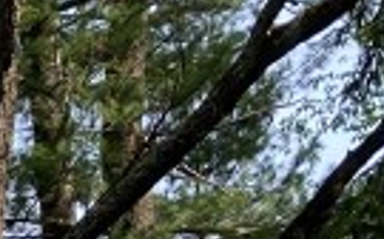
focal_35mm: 225
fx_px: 2352
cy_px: 1024
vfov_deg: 5.1
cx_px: -950
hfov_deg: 7.6
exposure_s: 1/800
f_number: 1.8
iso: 20
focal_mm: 3.99
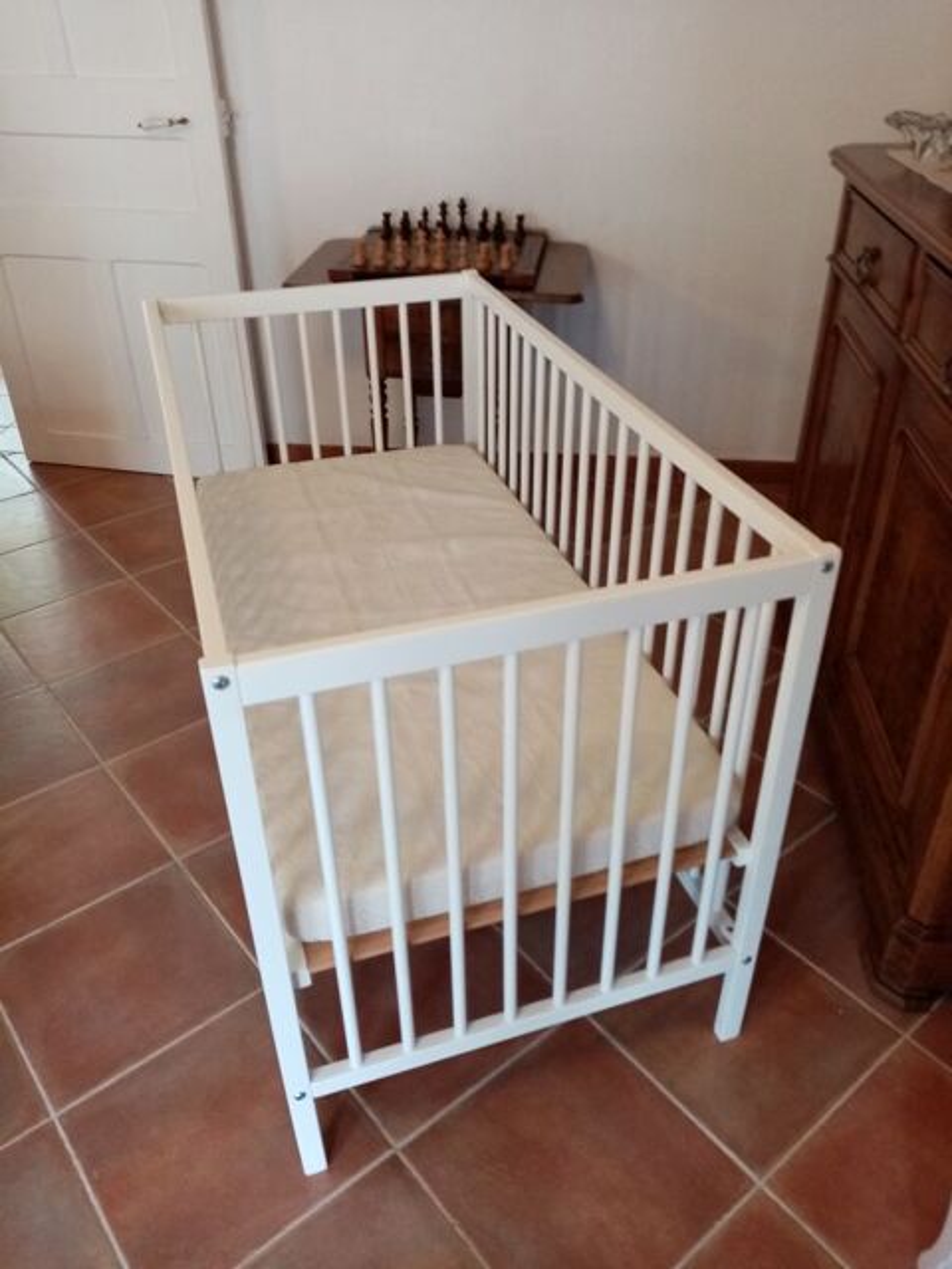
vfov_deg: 67.3
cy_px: 634
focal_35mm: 26
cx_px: 476
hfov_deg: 53.1
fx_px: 953
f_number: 1.8
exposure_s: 1/33.3
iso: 263
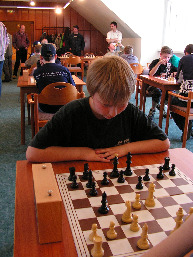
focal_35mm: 36
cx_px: 96
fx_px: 268
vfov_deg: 51.4
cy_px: 128
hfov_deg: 39.7
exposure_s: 1/40
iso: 125
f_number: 3.2
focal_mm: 6
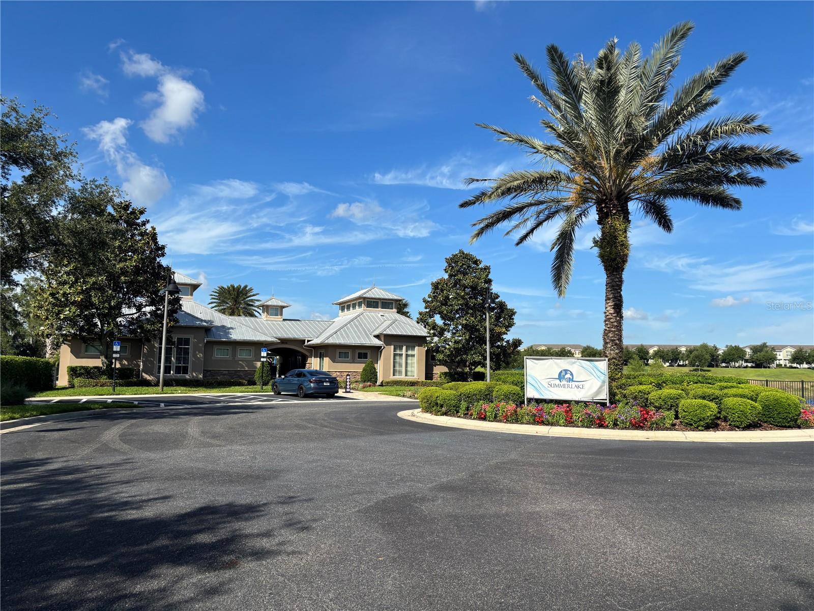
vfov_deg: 53.1
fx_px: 611
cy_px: 306
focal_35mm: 26
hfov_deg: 67.3
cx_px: 407
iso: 50
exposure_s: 1/3413
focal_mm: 5.96
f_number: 1.6
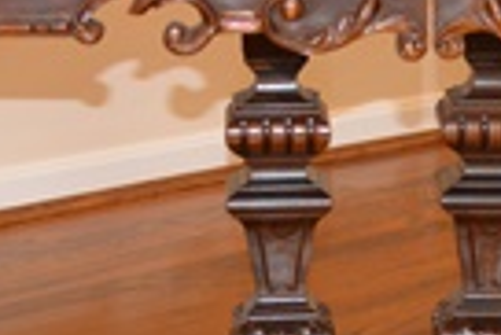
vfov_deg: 8.0
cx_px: 387
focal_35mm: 172
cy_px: 269
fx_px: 2396
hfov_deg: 11.9
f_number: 4.2
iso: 1000
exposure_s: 1/60
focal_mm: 26
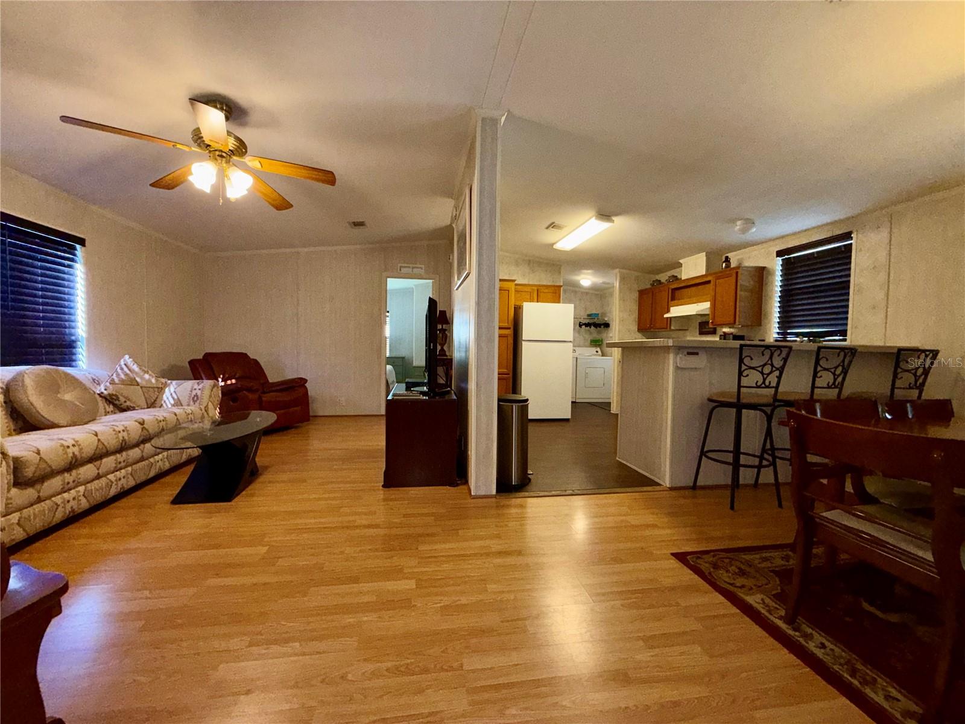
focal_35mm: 14
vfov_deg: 85.7
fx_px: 390
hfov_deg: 102.1
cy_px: 362
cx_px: 482
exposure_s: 1/60
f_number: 2.2
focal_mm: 2.22
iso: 100
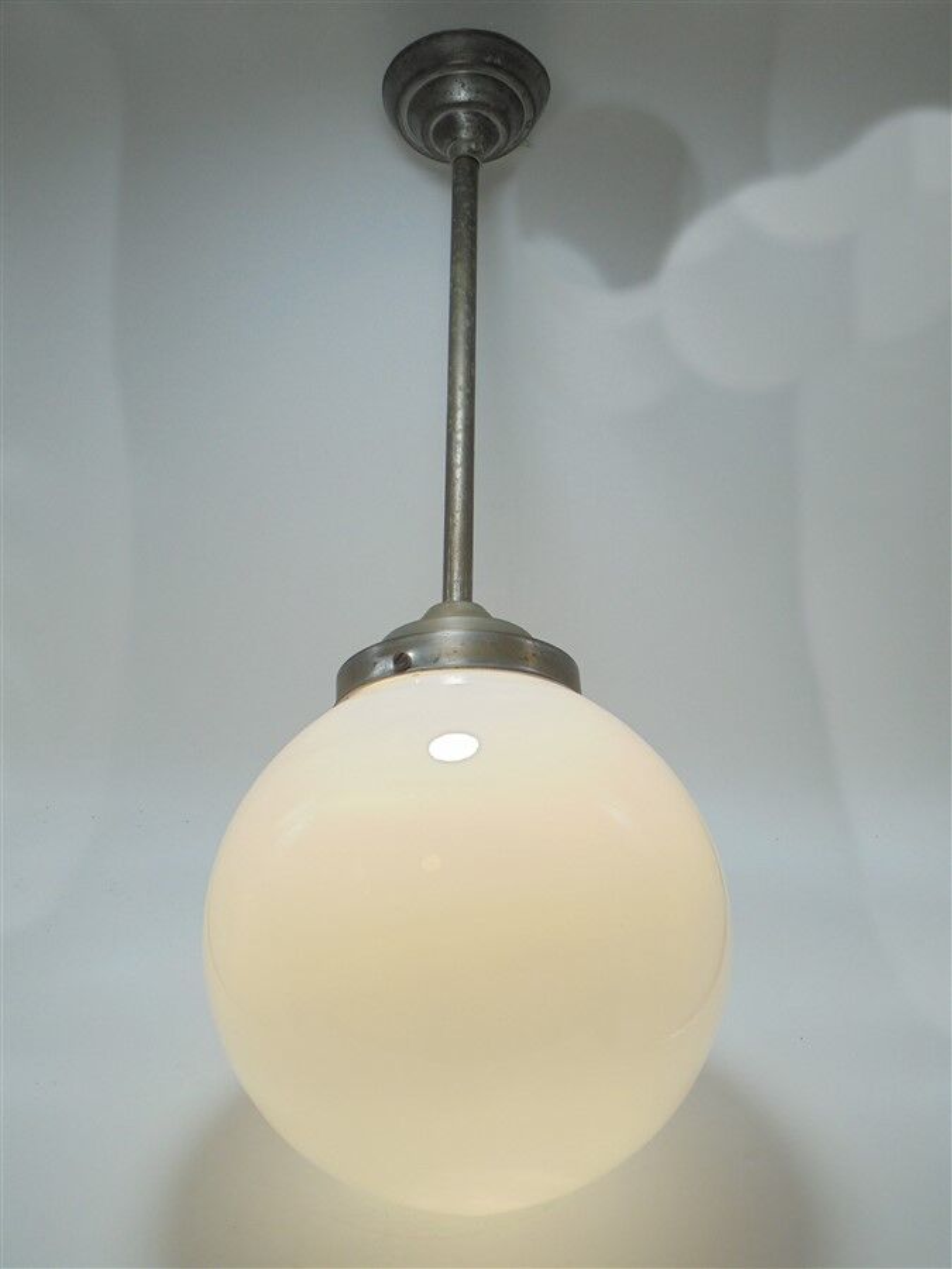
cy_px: 634
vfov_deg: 49.0
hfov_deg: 37.7
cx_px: 476
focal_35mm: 38
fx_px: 1393
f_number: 4.2
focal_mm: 6.9
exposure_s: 1/125
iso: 100
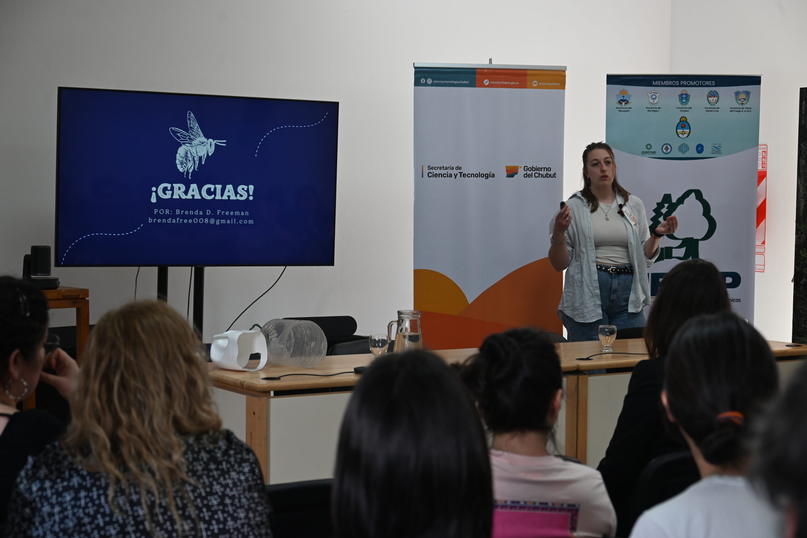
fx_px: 1547
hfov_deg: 29.2
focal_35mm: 69
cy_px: 269
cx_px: 404
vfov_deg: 19.7
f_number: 6
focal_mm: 69
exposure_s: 1/125
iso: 560
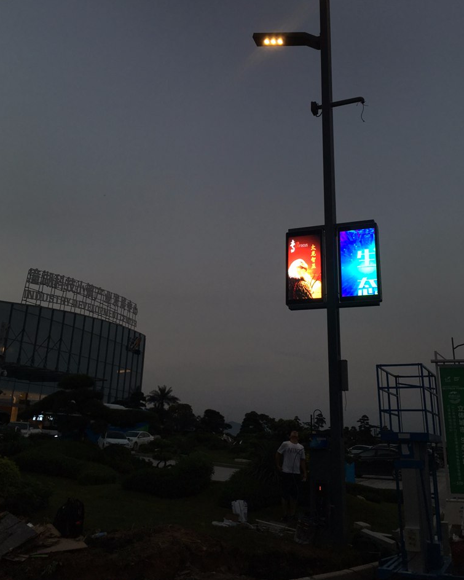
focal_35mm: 32
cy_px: 257
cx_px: 234
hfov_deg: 45.8
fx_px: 549
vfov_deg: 55.5
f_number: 2.2
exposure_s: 1/145
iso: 25
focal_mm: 4.15
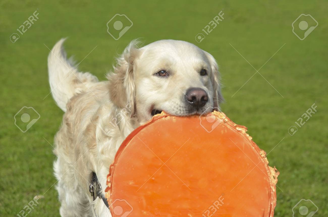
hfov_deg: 16.1
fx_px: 1159
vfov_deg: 10.7
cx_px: 164
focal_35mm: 128
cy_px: 108
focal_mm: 85
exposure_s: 1/1600
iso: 400
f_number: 6.3
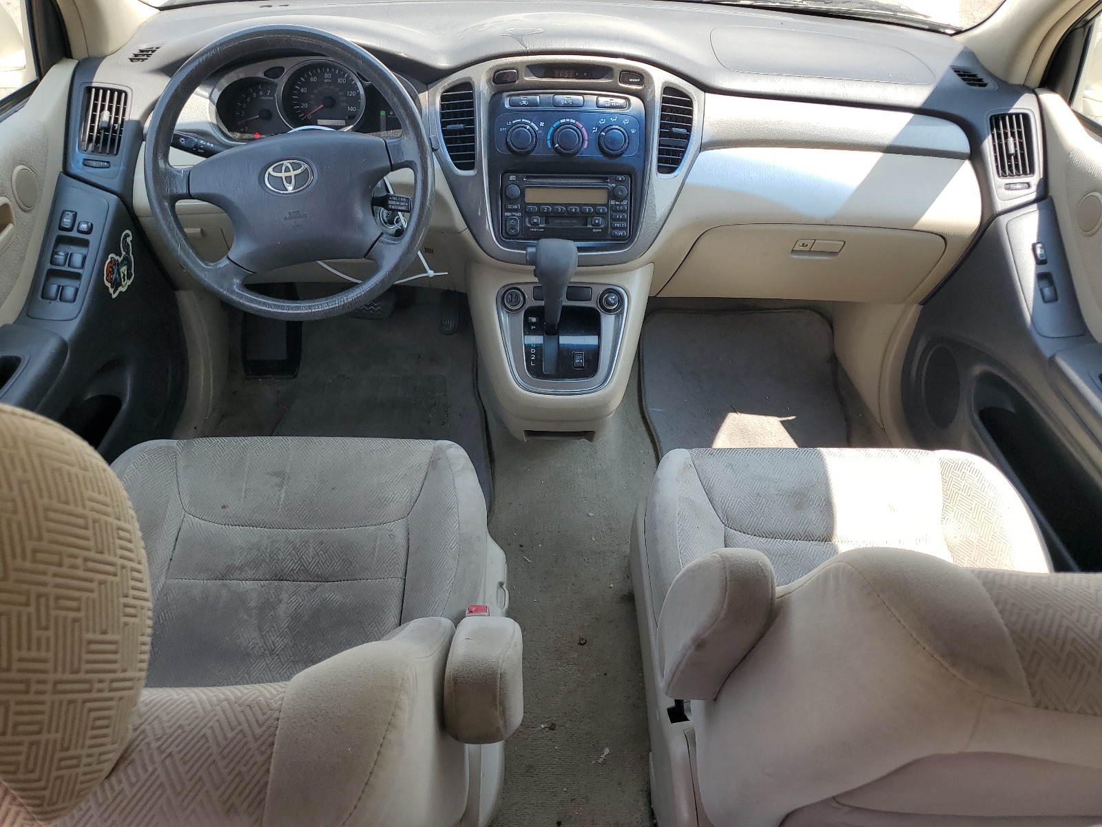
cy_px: 414
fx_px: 828
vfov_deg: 53.1
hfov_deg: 67.3
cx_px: 551
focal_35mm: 26
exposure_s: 1/556
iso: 50
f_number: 1.5
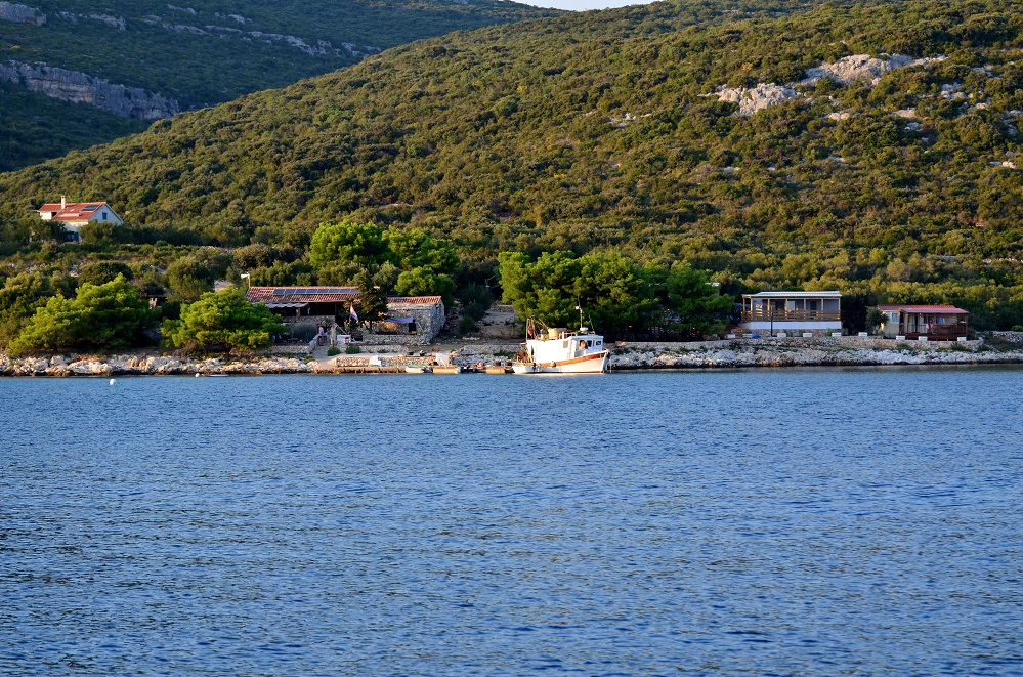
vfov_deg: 13.0
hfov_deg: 19.5
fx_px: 2977
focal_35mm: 105
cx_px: 512
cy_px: 338
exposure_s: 1/800
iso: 400
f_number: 4.5
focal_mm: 70
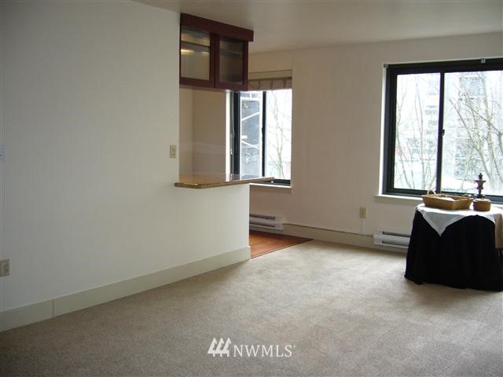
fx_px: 509
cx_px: 252
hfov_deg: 52.6
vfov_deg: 40.7
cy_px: 188
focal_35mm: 35
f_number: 2.8
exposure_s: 1/30
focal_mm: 5.8
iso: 160
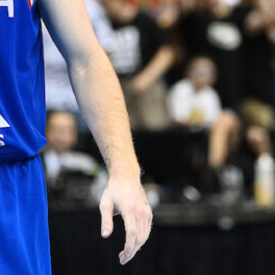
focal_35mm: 435
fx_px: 3910
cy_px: 56
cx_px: -100
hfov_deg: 4.0
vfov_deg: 4.0
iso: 2500
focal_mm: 135
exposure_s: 1/1250
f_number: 3.5
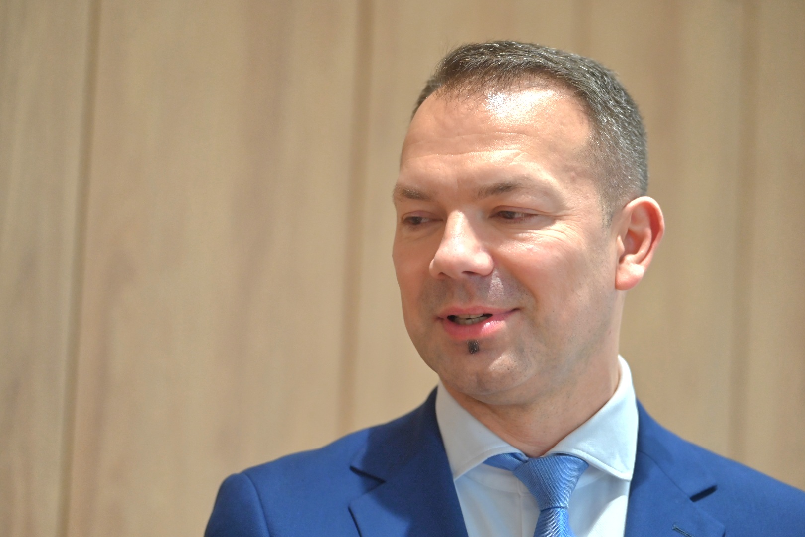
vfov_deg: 13.0
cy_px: 268
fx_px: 2348
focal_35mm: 105
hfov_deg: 19.5
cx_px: 402
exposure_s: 1/400
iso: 1250
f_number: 2.8
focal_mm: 105
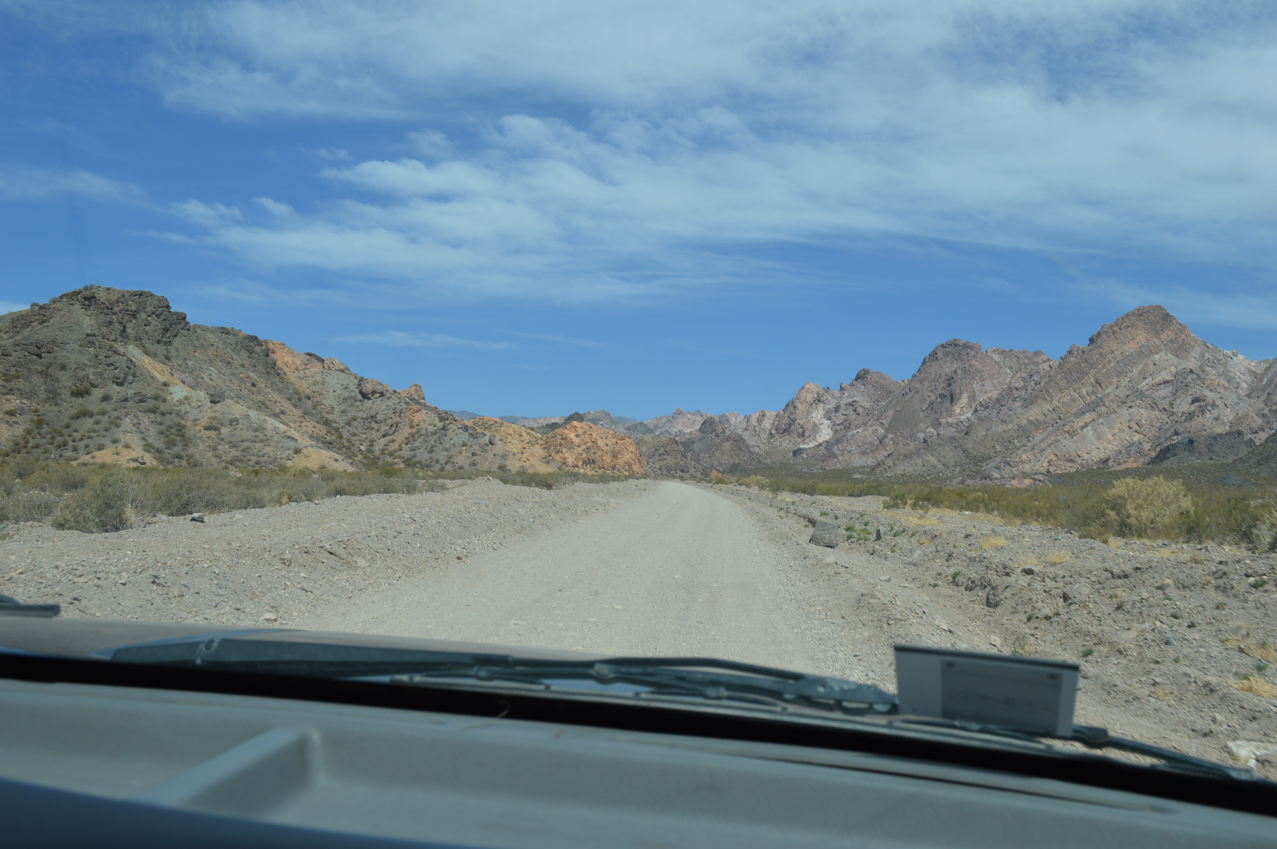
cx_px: 638
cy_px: 424
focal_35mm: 36
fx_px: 1276
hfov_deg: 53.2
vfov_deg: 36.8
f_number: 9
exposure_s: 1/320
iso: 100
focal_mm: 24
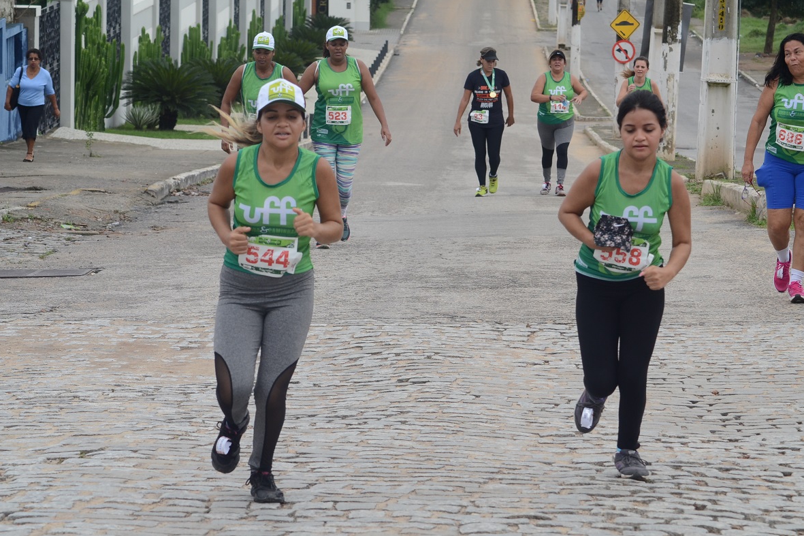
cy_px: 266
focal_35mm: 145
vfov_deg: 9.5
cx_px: 404
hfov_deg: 14.2
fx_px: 3227
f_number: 8
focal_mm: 95
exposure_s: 1/400
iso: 500
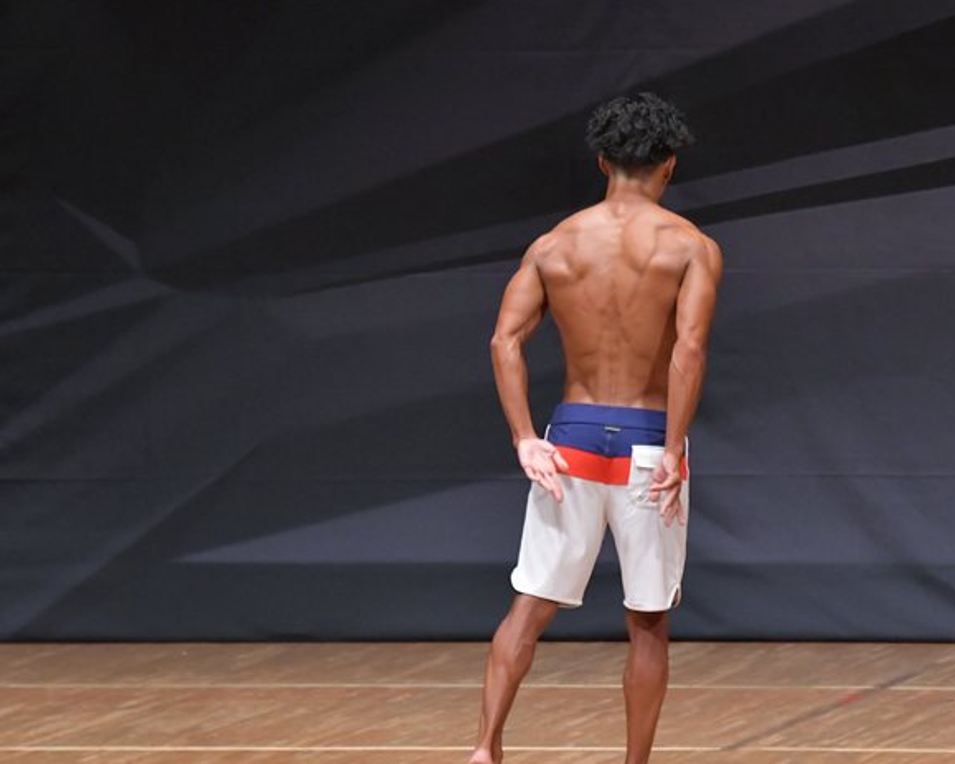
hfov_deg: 5.4
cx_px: 616
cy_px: 414
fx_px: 10117
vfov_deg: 4.3
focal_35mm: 358
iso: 6400
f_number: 5.6
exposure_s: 1/400
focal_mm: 190
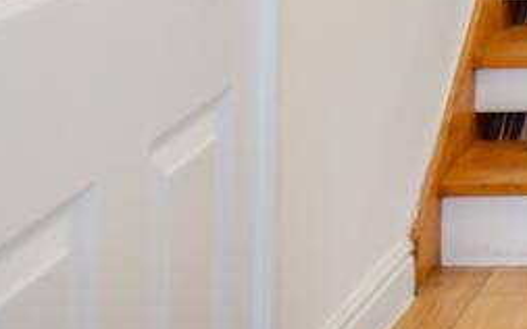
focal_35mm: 95
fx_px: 1364
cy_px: -314
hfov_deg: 17.9
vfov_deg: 12.3
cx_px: 923
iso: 125
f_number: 8
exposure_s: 1/6
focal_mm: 23
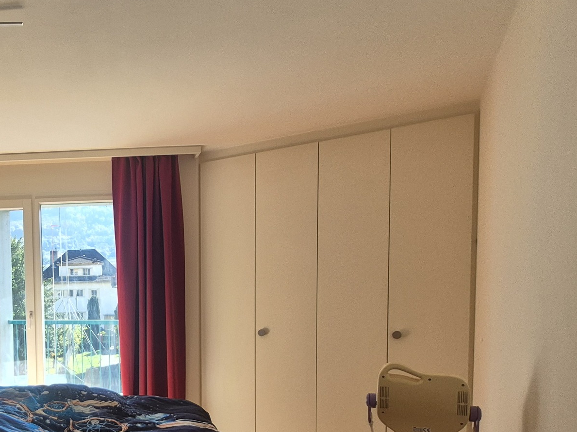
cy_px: 333
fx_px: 467
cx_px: 75
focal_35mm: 28
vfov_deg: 47.5
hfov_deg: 56.2
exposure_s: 1/122
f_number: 2.2
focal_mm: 1.74
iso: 50
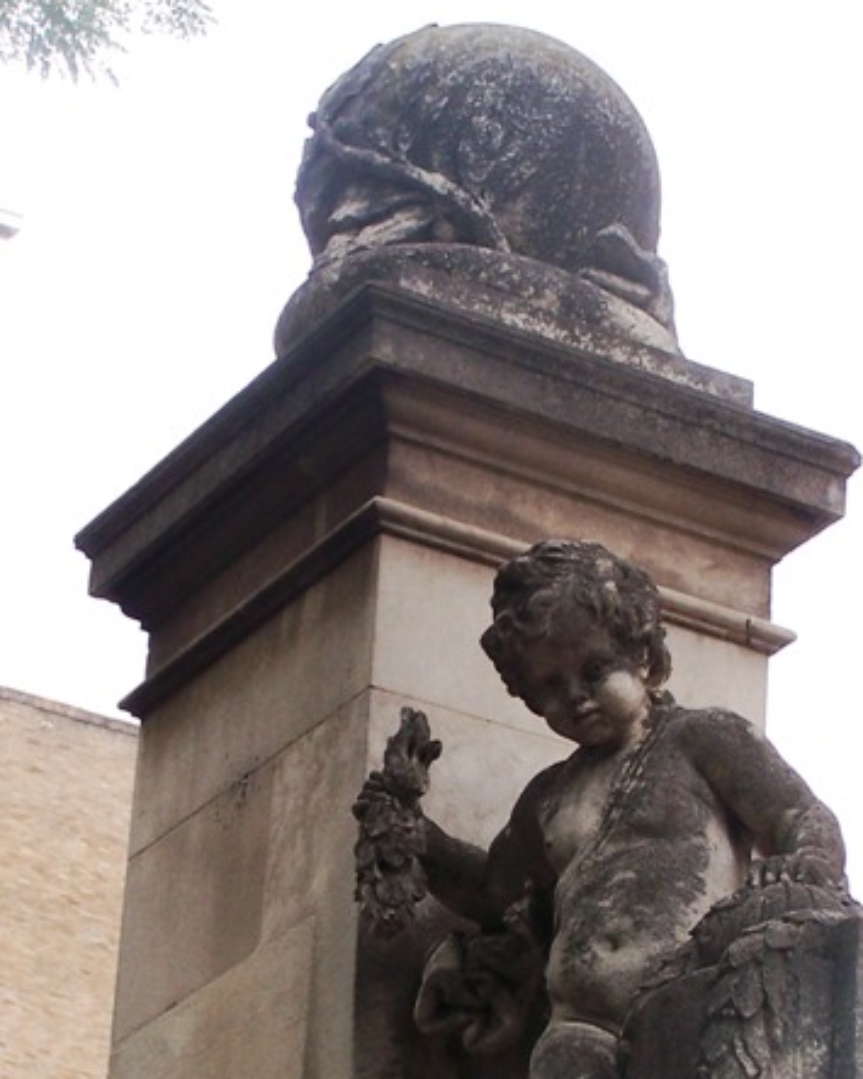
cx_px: 416
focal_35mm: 136
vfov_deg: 14.1
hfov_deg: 11.3
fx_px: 4344
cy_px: 843
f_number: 4
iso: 100
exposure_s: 1/50
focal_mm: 12.4
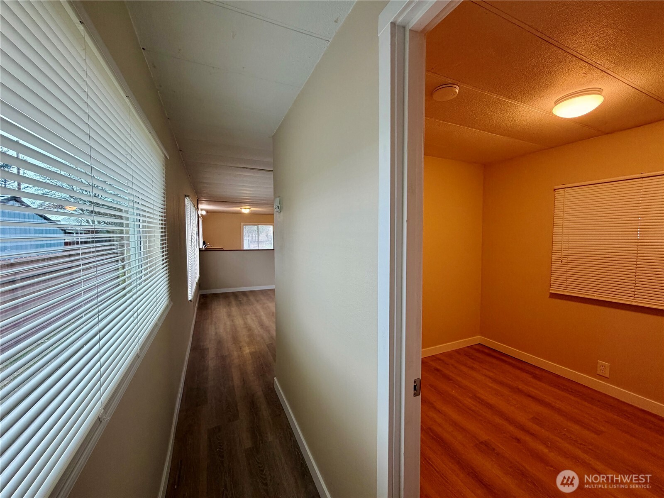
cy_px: 249
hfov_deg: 102.1
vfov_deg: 85.7
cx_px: 332
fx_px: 269
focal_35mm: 14
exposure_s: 1/120
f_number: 2.2
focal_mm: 2.22
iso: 160
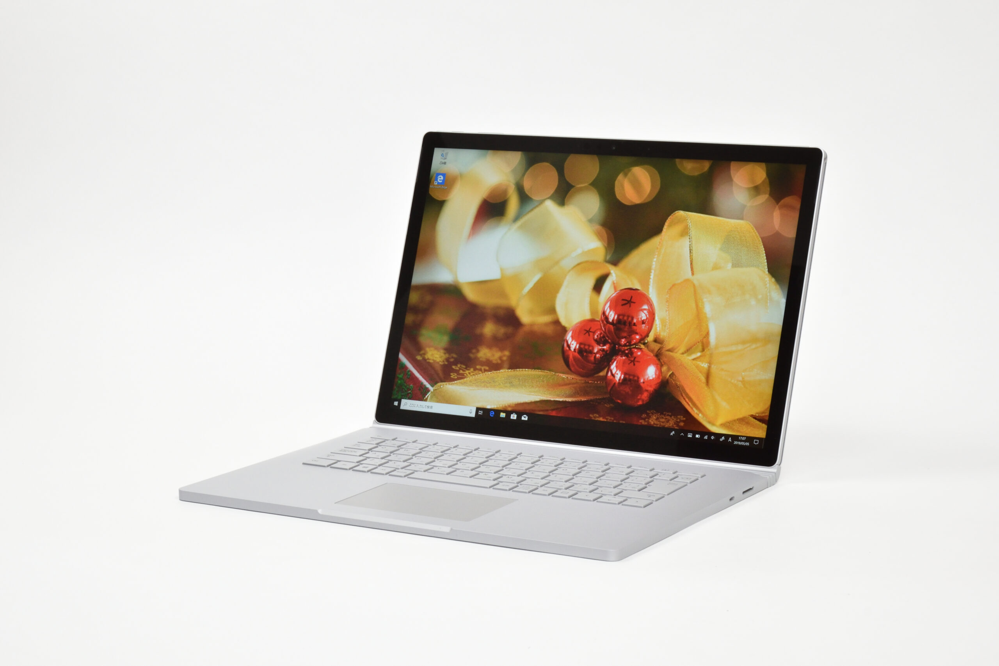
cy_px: 333
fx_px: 2164
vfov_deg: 17.5
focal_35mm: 78
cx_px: 500
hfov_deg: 26.0
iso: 400
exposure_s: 1/25
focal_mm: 52
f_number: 14
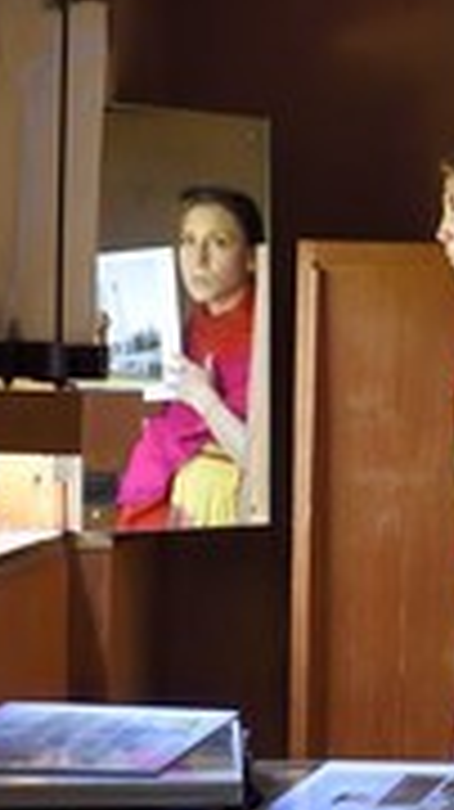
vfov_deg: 25.6
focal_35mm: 83
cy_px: 324
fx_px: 1780
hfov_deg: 13.5
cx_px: 737
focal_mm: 34
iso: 3200
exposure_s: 1/25
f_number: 13
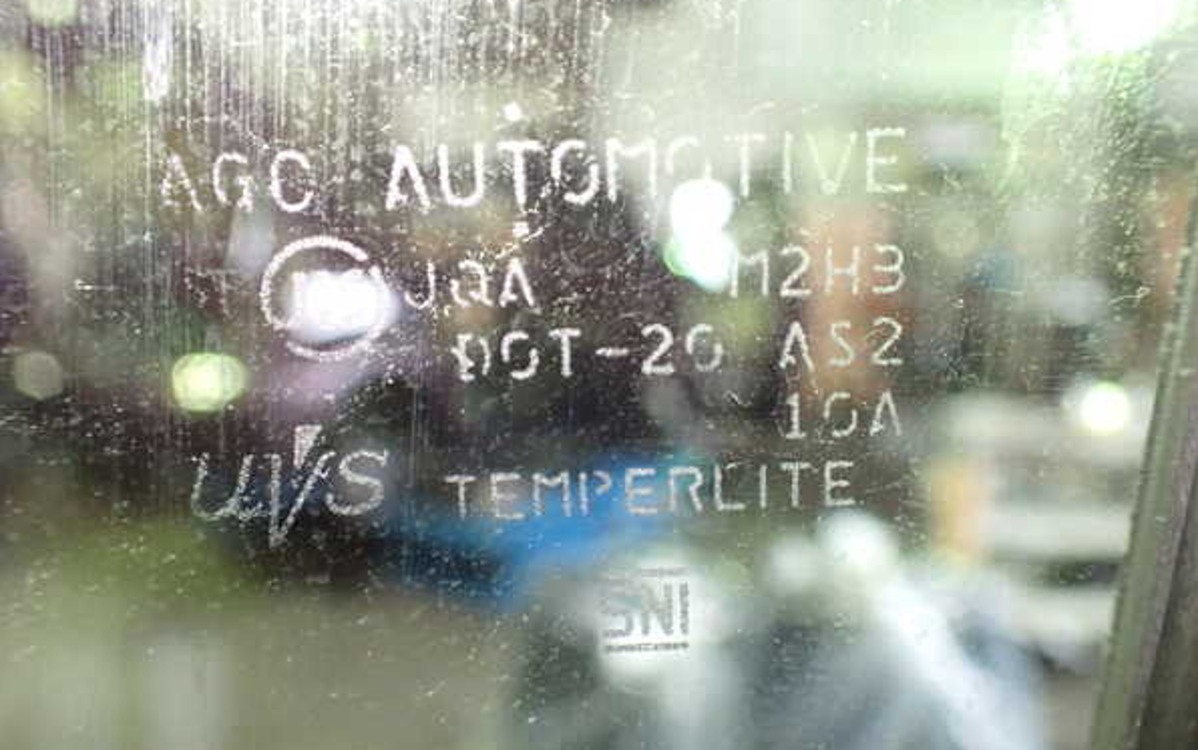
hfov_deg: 59.6
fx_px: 1045
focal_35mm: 32
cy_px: 390
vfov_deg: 39.5
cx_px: 601
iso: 800
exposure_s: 1/40
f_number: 2.3
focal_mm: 5.4
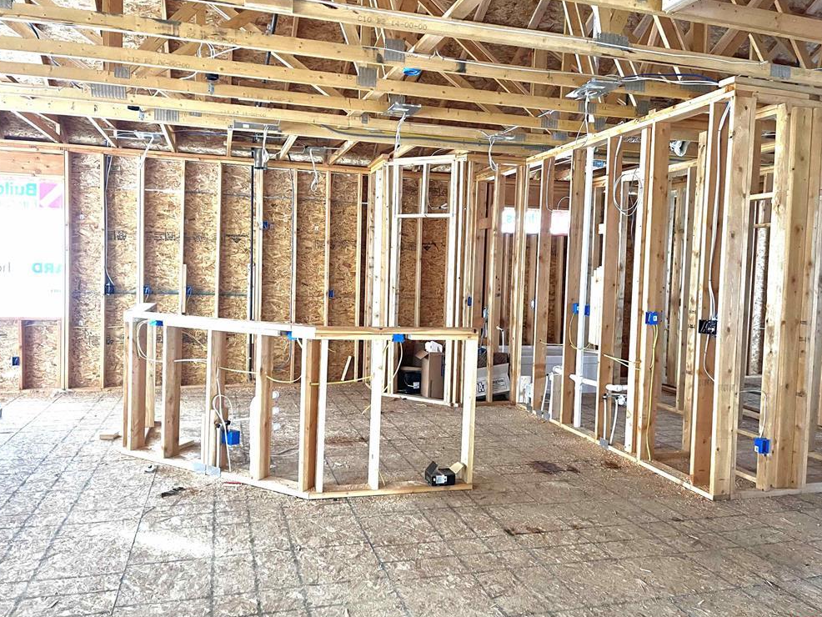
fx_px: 641
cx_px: 401
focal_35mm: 27
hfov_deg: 65.3
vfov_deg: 51.4
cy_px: 303
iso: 320
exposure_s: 1/60
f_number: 1.6
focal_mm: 5.1
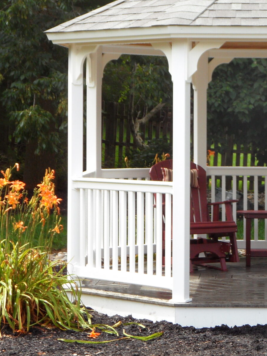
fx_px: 1429
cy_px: 128
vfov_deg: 14.2
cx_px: 255
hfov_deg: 10.6
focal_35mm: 139
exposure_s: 1/125
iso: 80
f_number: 4.3
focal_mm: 10.6
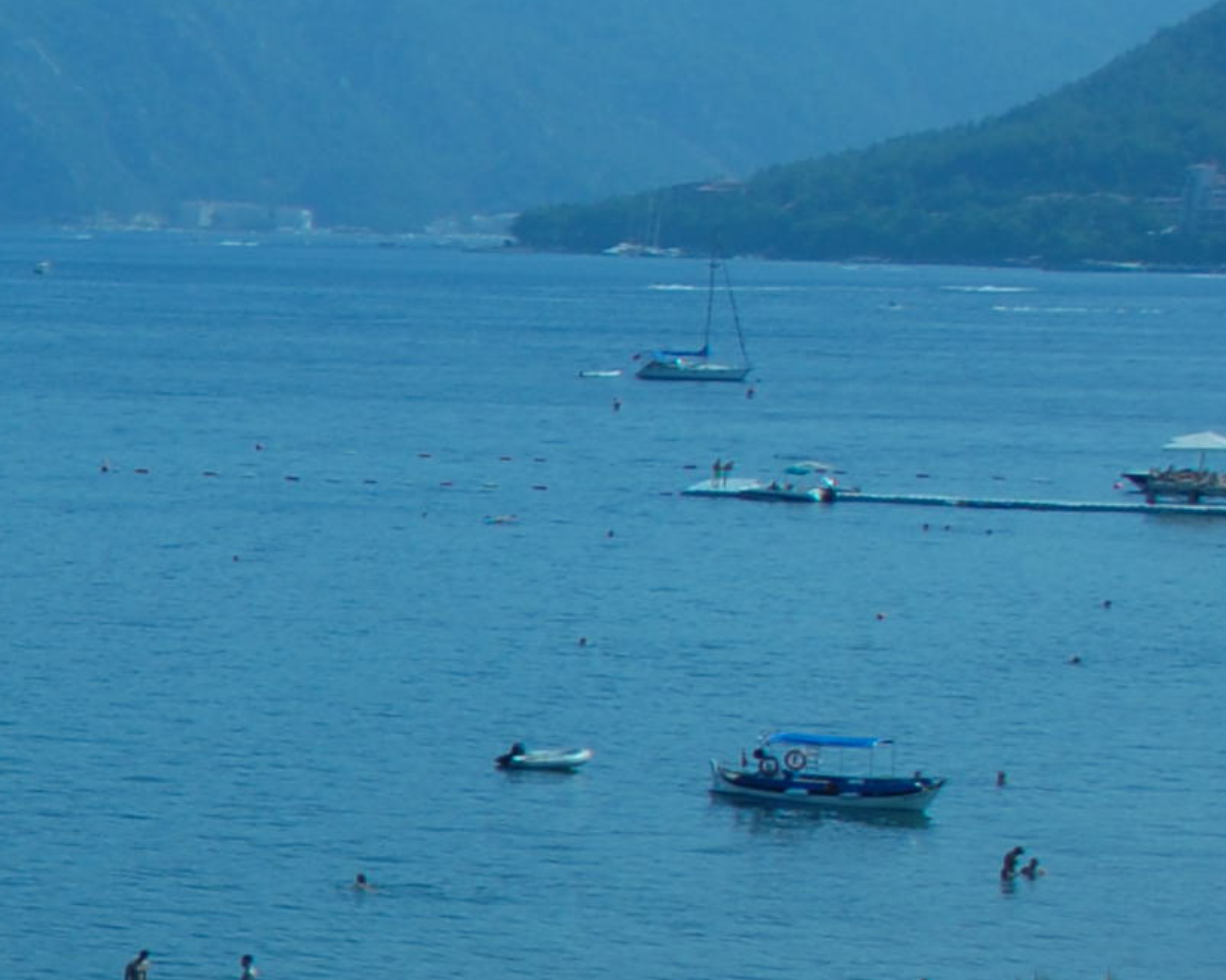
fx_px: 4934
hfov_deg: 11.8
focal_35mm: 136
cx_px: -1624
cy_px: 1198
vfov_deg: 11.1
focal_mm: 20
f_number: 9
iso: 125
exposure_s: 1/250
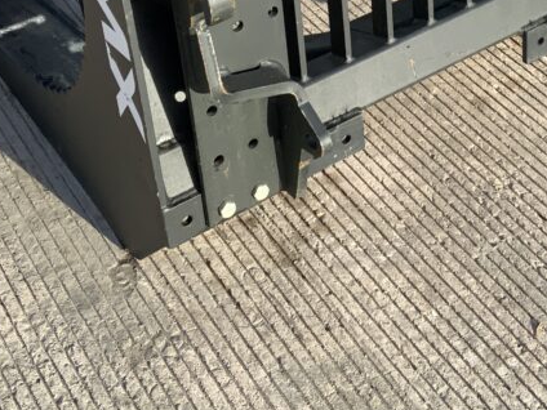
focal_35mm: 70
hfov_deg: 27.5
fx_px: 1106
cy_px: -50
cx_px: 393
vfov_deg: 20.0
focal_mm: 3
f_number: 1.8
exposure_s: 1/650
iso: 16
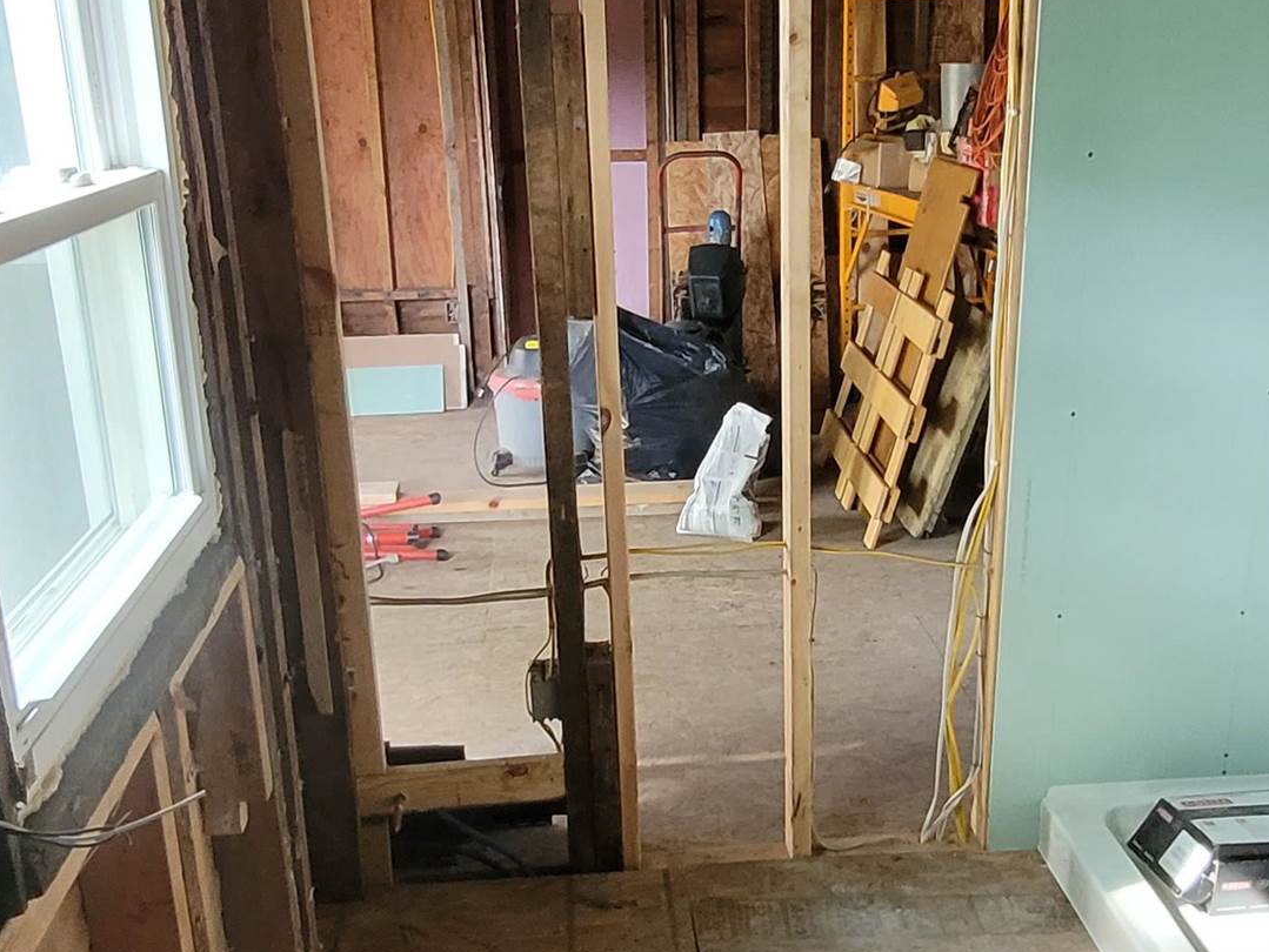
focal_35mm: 37
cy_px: 534
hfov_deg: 49.9
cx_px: 730
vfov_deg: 38.6
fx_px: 1357
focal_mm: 1.74
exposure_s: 1/40
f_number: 2.2
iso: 320
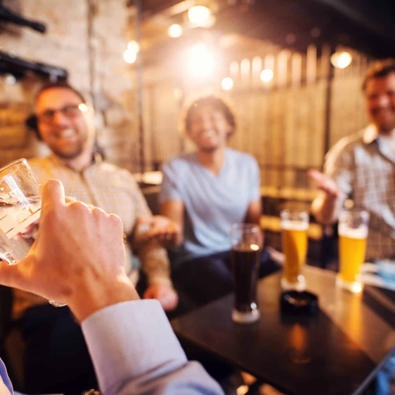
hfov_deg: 60.8
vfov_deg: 60.9
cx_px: 179
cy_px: 195
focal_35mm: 26
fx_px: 336
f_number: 2
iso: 800
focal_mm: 20
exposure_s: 1/100
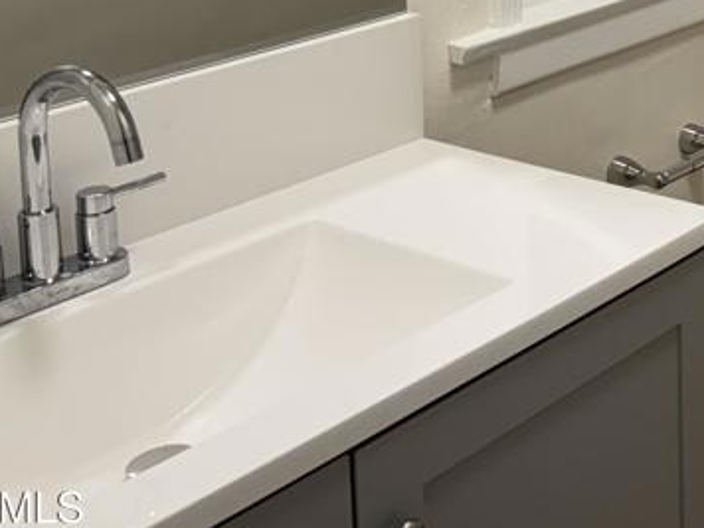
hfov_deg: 24.2
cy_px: -182
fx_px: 1403
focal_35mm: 69
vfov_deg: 19.4
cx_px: 945
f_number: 1.78
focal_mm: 6.76
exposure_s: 1/120
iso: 160
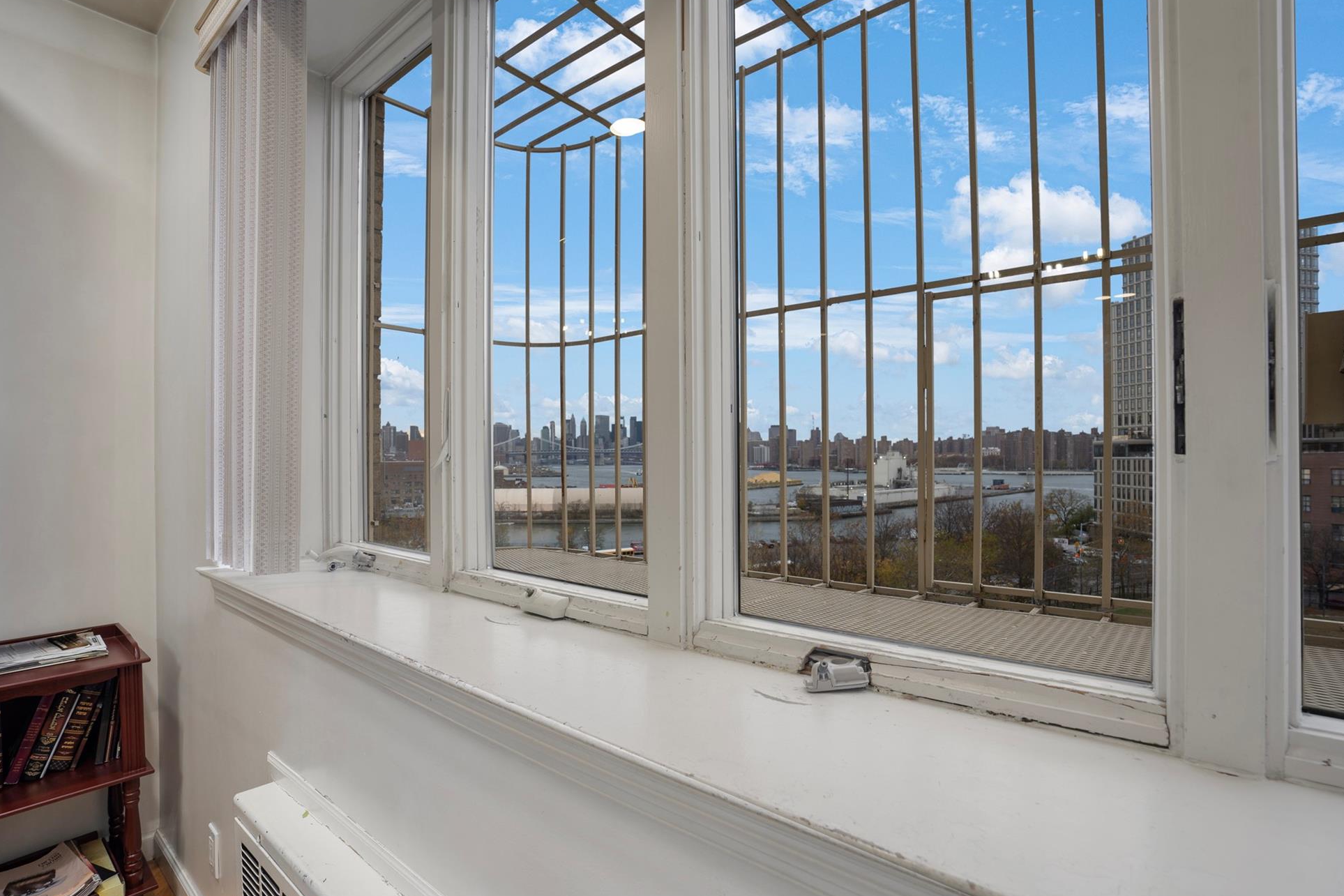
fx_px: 635
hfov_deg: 93.3
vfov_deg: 70.4
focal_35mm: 17
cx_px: 667
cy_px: 456
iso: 100
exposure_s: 1/6
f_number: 8
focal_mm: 16
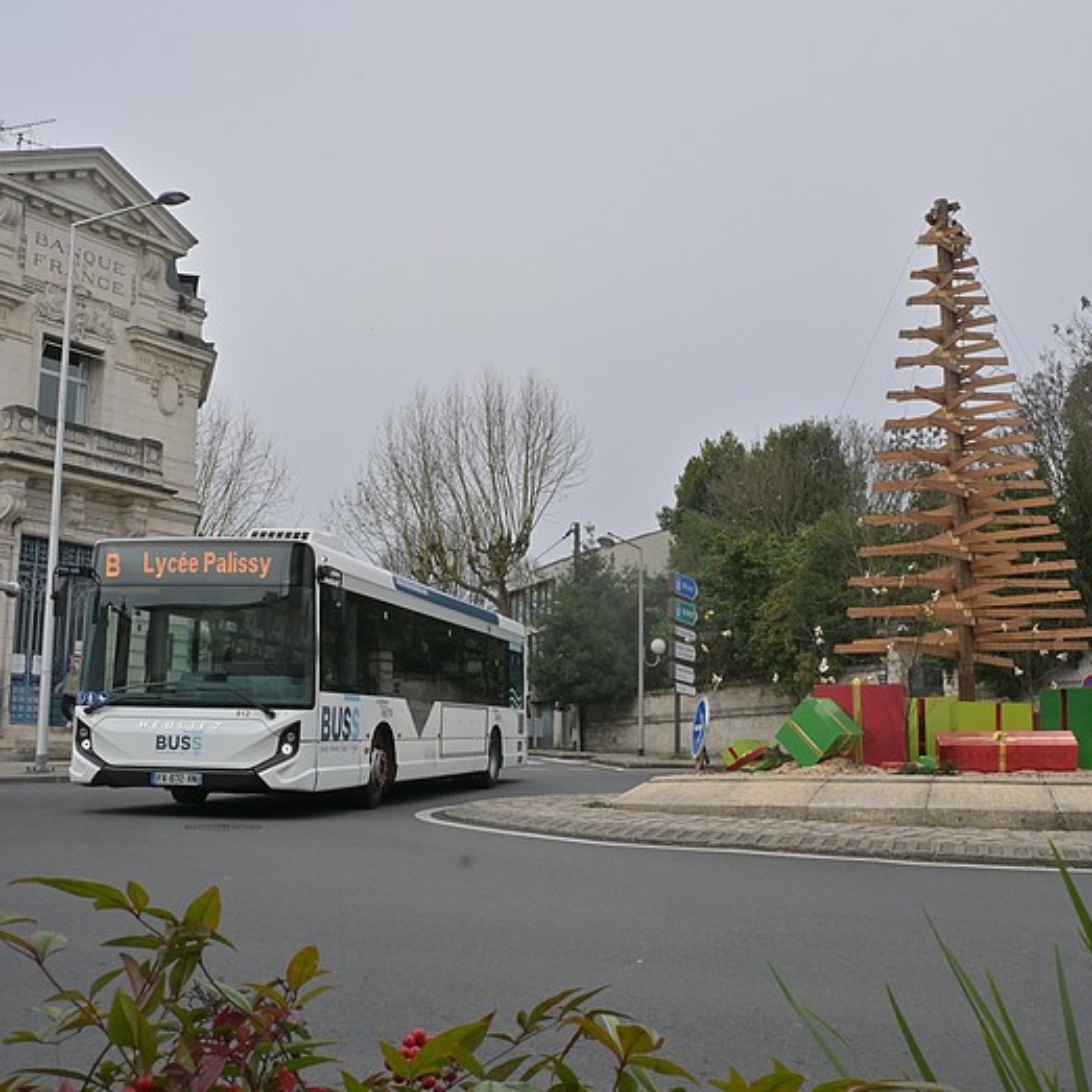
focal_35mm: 40
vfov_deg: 41.9
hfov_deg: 41.9
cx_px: 546
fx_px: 1427
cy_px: 562
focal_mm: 20.5
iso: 500
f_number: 14
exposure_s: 1/400
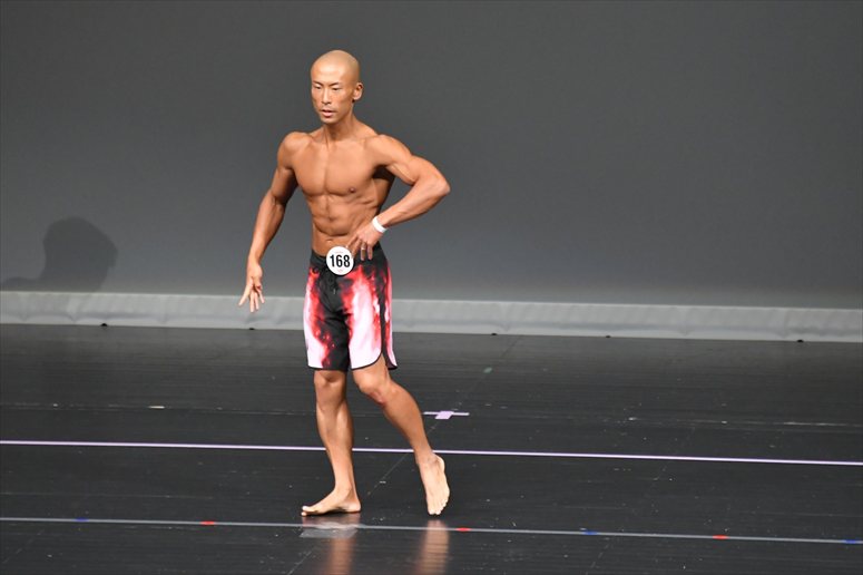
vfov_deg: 3.7
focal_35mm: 375
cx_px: 432
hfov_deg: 5.5
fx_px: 8985
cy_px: 288
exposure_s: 1/400
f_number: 5.6
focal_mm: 250
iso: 5000
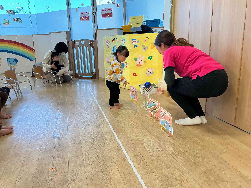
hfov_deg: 61.7
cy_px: 94
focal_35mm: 29
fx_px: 210
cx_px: 126
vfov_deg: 48.2
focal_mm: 3
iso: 32
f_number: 1.8
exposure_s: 1/122
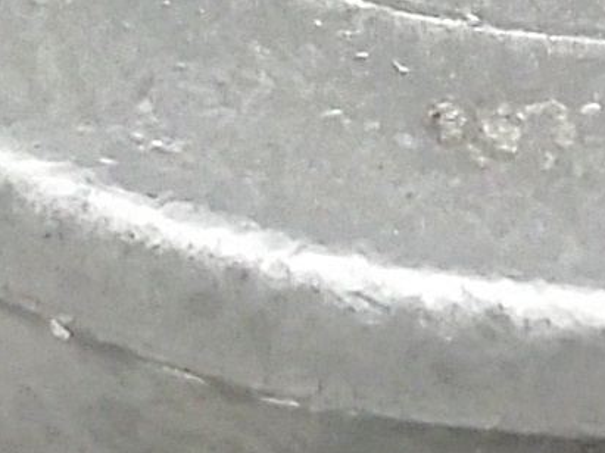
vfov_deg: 5.8
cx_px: 658
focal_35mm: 254
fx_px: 4438
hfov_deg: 7.7
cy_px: 32
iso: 320
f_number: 2.4
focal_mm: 3.4
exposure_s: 1/15
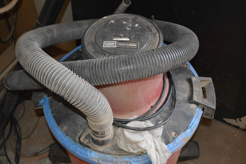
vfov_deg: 28.0
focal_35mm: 48
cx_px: 123
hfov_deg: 41.1
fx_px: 328
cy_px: 82
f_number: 4.8
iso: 3200
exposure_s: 1/60
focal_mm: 32
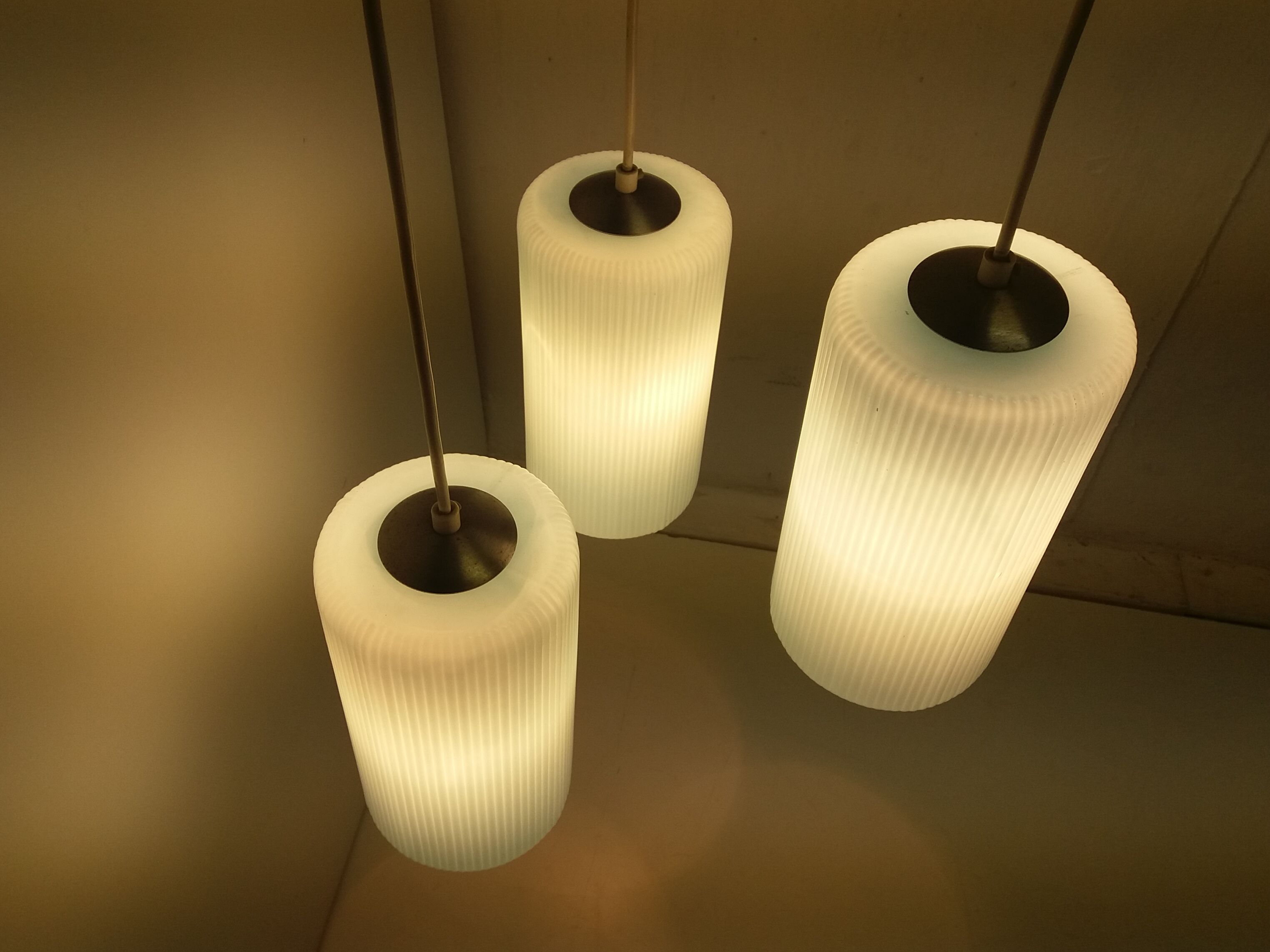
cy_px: 463
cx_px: 600
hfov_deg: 59.9
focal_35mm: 30
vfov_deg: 46.8
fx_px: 1101
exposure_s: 1/286
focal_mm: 3.7
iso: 64
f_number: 1.9
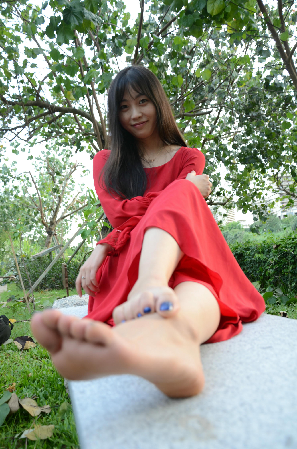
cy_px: 224
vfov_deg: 67.5
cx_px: 148
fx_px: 336
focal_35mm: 27
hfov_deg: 47.7
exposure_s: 1/50
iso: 250
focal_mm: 18
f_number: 3.5
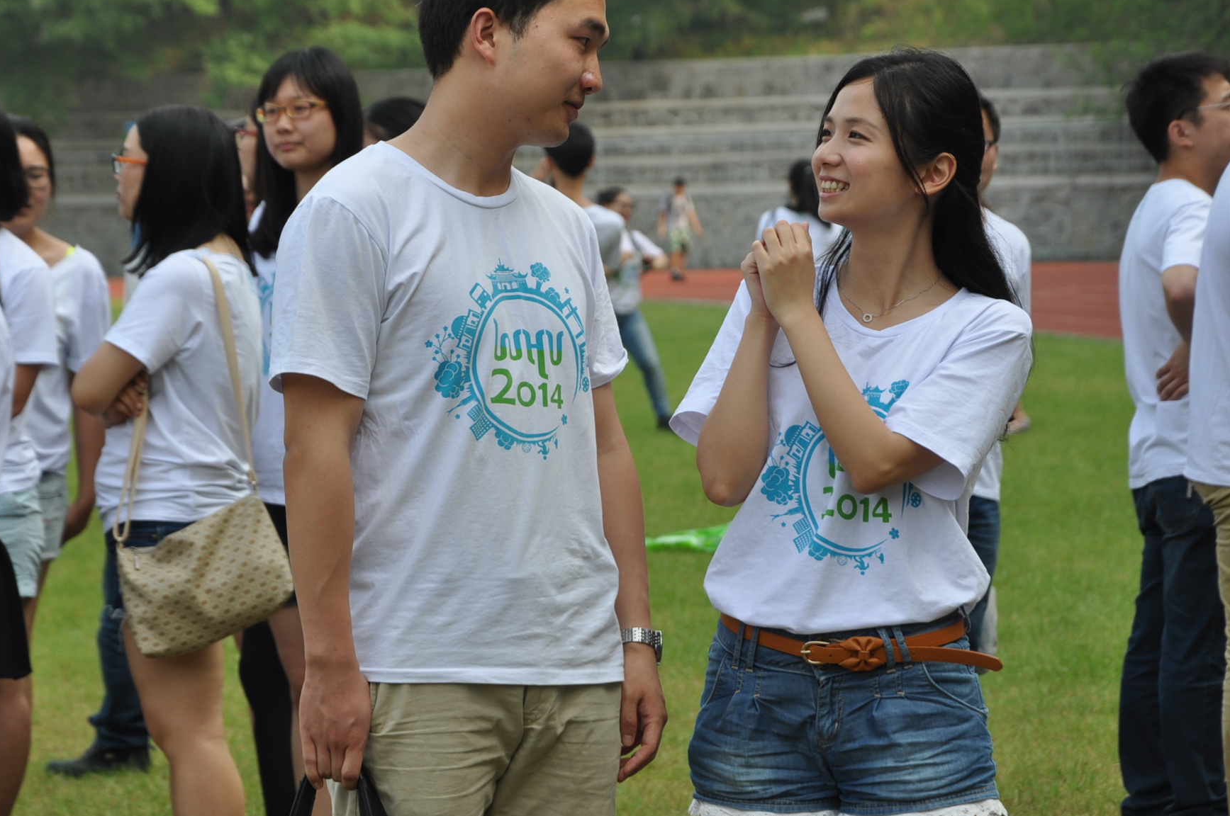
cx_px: 630
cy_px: 362
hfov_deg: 10.6
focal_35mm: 195
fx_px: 6641
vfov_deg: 7.0
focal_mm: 105
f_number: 8
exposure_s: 1/250
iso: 200
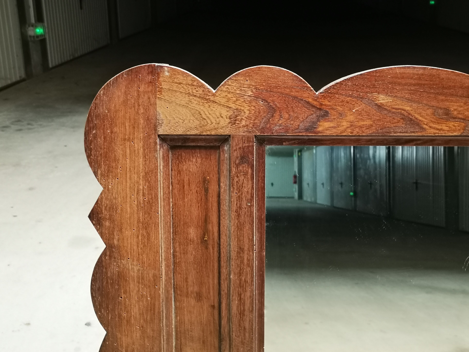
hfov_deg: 46.8
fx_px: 542
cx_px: 234
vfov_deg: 36.0
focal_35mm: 40
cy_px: 176
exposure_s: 1/33.3
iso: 200
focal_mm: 5.58
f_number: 1.8
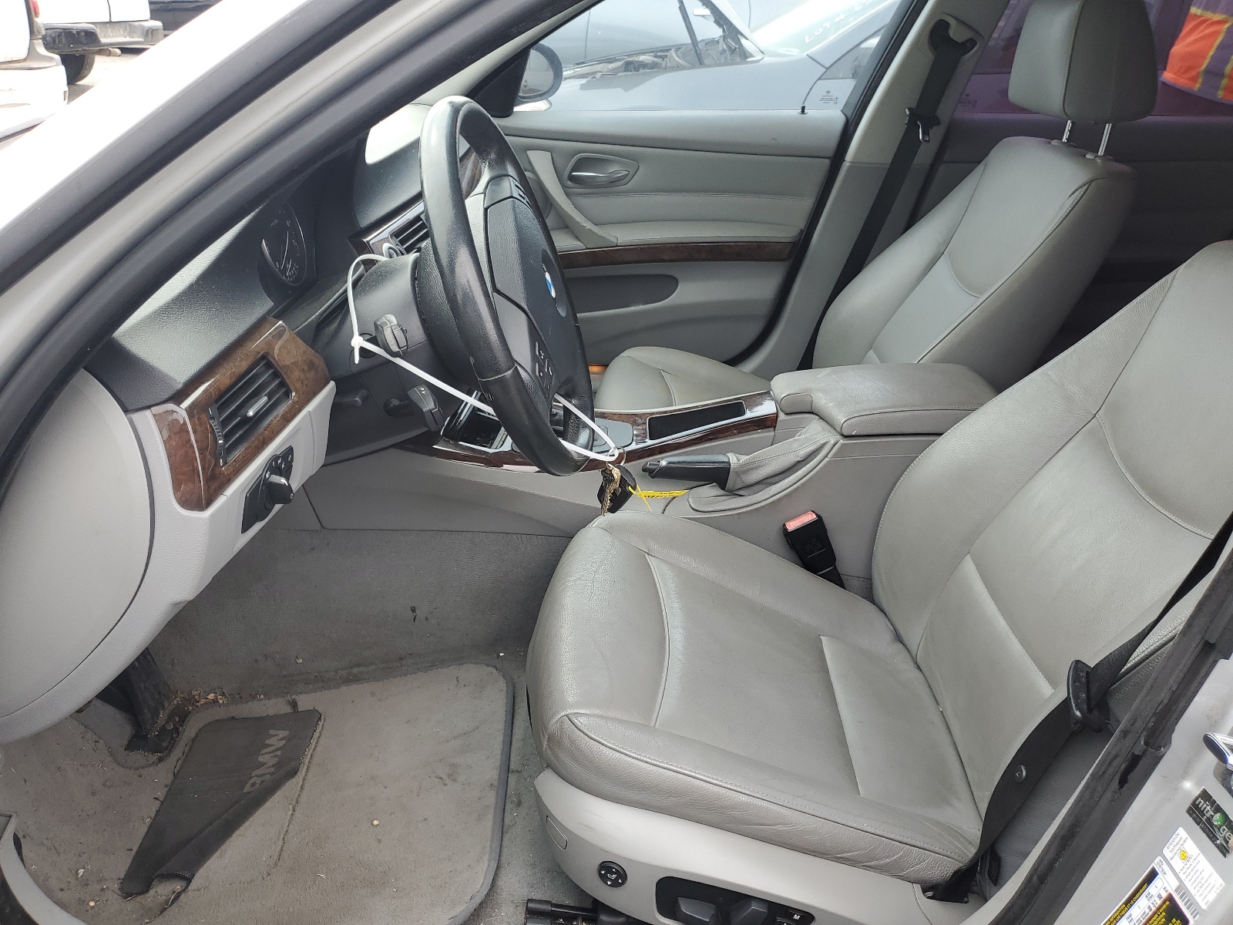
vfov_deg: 53.1
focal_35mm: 26
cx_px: 616
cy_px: 462
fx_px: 926
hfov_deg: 67.3
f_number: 1.5
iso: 50
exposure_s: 1/323
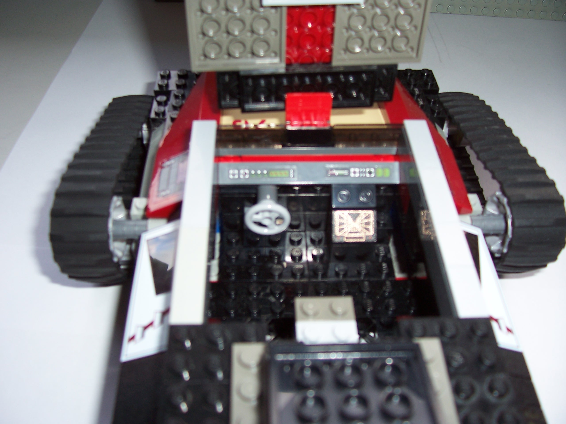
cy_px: 212
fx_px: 556
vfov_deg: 41.8
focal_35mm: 34
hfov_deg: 54.0
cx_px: 283
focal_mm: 5.6
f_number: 2.7
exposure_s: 1/60
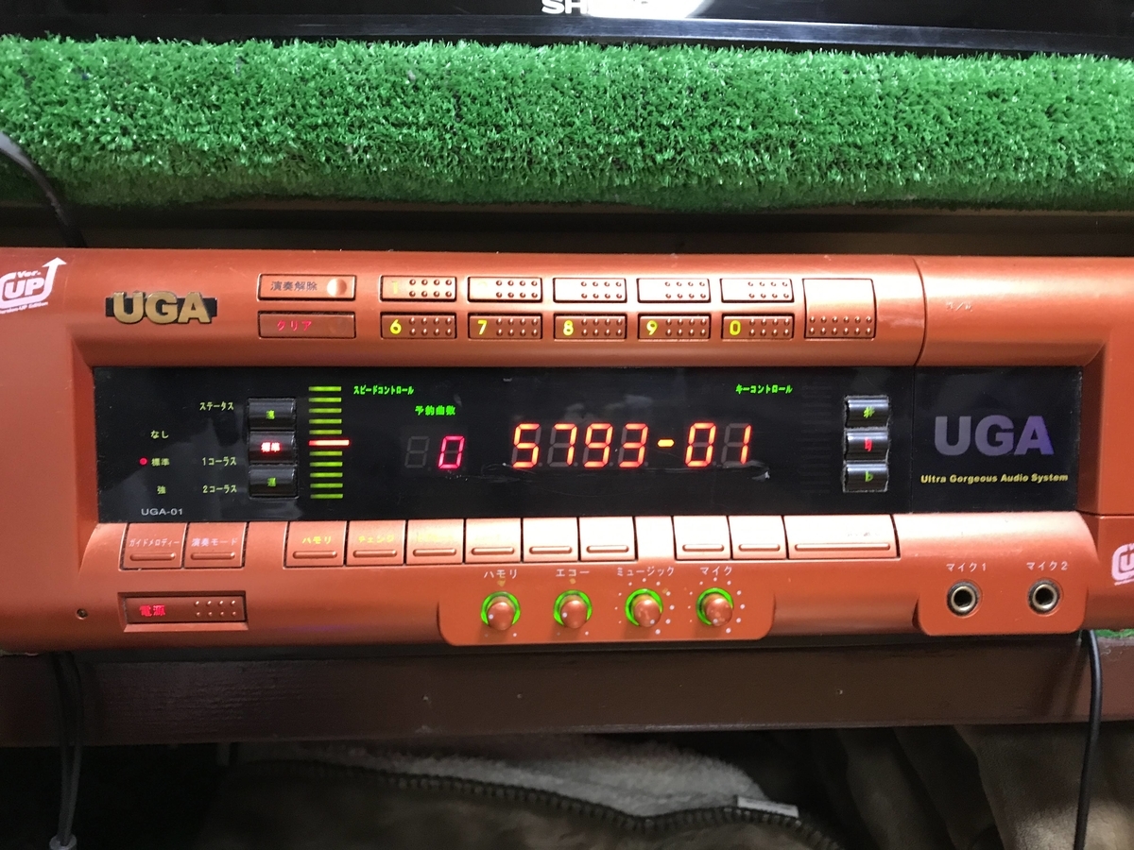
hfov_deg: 63.4
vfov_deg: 49.7
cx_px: 567
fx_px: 917
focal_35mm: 28
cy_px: 425
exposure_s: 1/16
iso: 100
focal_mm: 3.99
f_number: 1.8
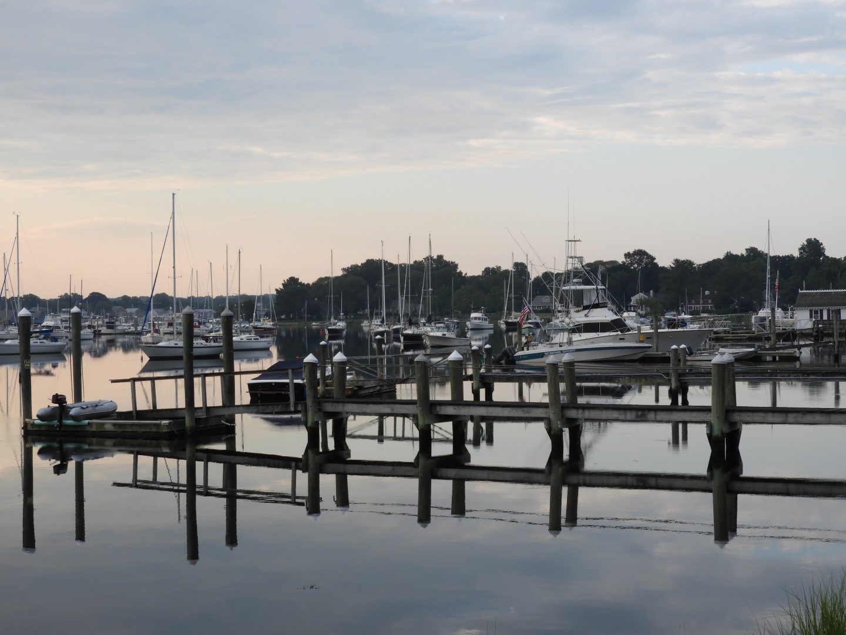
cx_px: 423
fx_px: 1589
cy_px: 318
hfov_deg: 29.8
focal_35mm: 65
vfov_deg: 22.6
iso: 100
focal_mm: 11.6
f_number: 4.2
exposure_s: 1/200
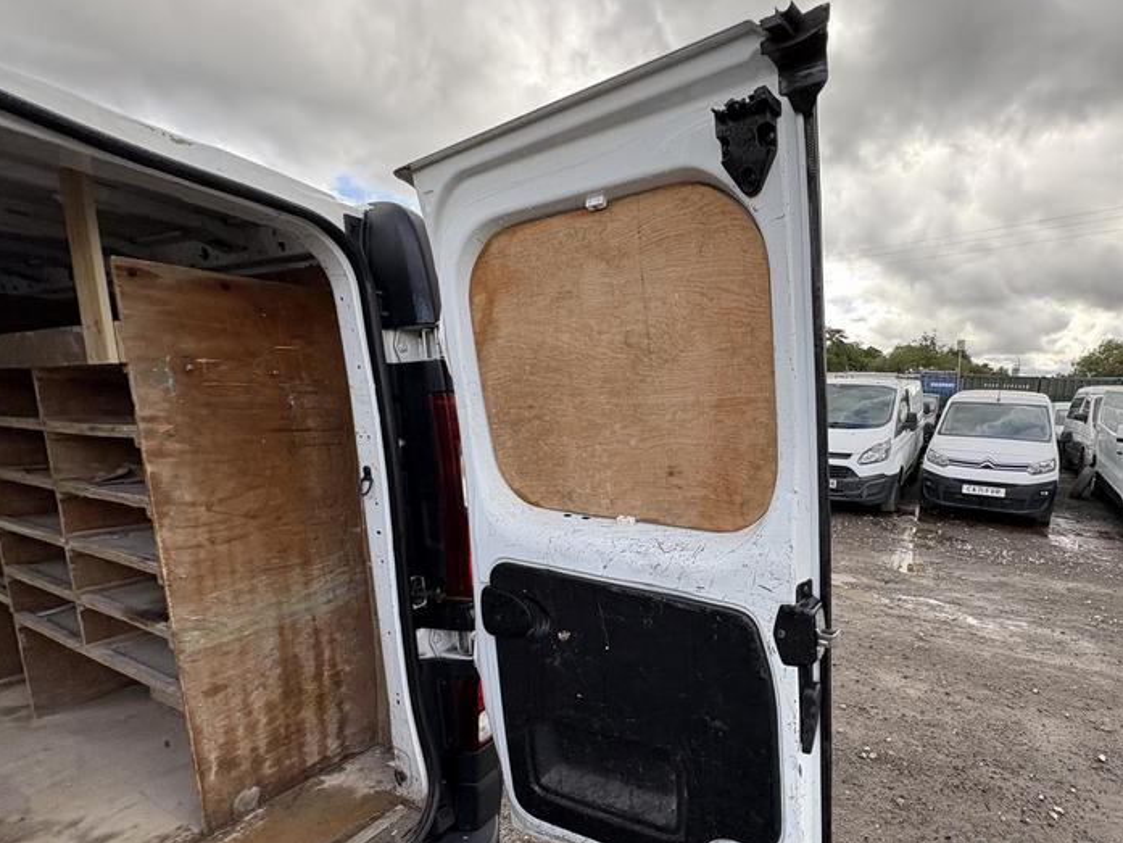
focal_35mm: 18
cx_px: 691
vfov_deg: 71.0
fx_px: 584
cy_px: 500
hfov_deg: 86.3
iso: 40
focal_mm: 2.22
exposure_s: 1/347
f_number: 2.2
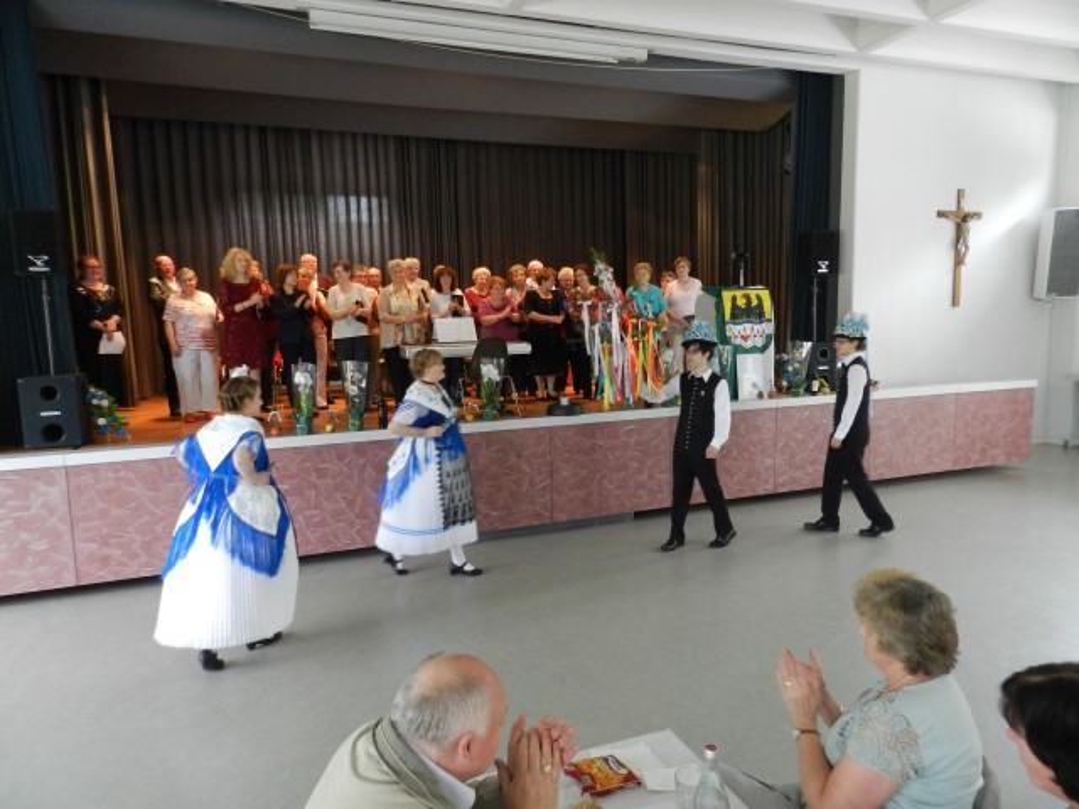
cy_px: 404
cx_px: 540
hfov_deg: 73.9
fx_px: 717
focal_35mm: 23
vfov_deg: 58.9
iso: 500
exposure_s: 1/60
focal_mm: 4
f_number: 3.4
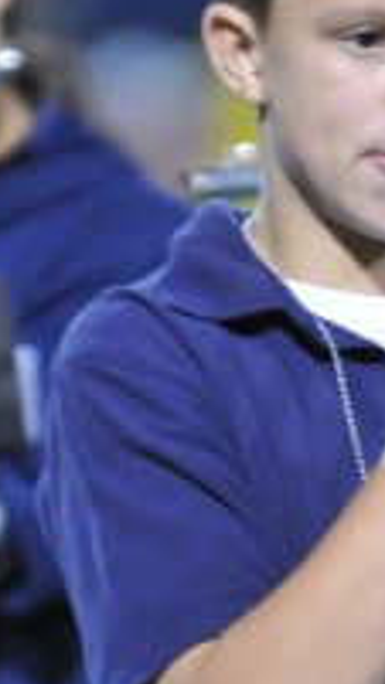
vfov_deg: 2.3
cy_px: 738
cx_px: 526
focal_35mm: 937
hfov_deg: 1.3
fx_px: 17013
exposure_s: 1/100
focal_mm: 200
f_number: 2.8
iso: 1600
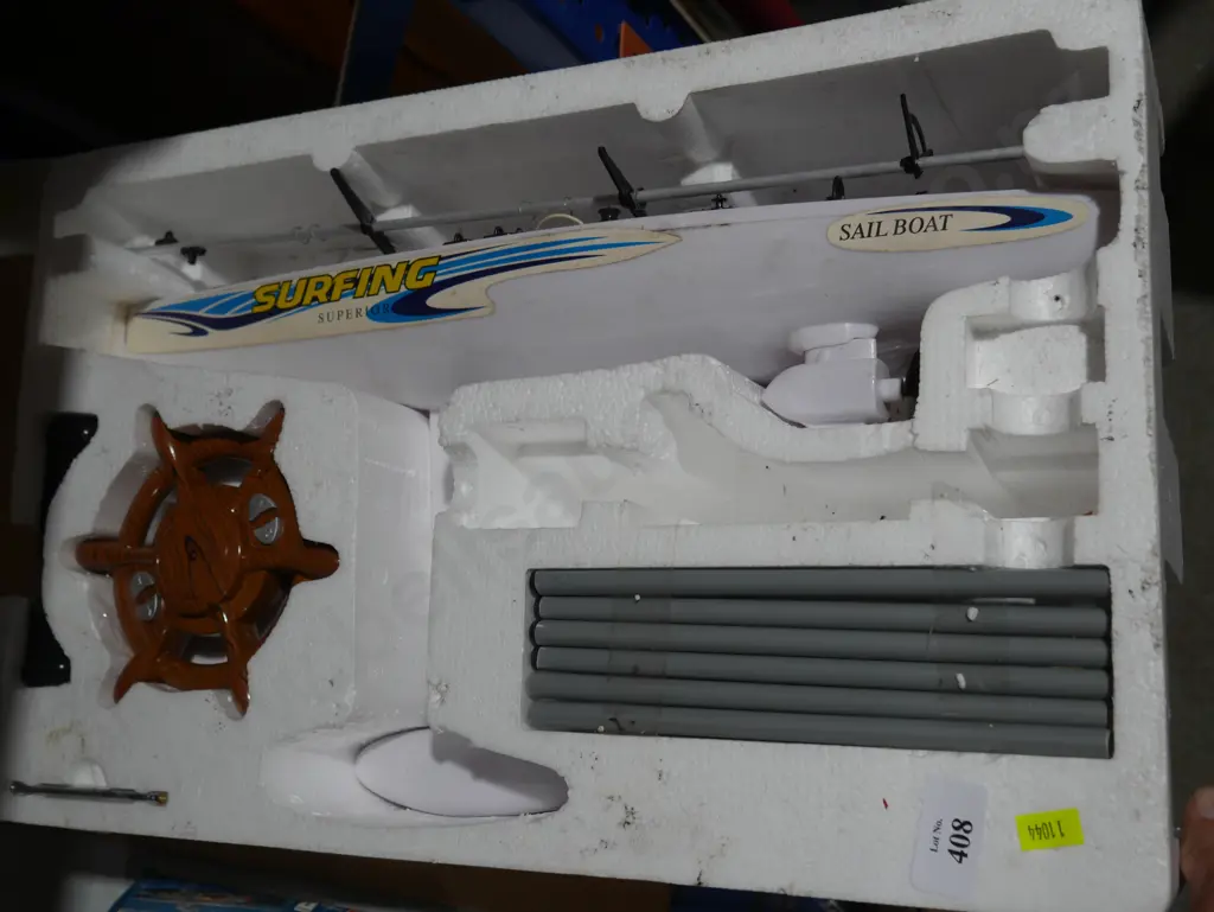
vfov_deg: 36.0
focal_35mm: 40
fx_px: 1403
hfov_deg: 46.8
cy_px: 456
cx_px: 607
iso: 200
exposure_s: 1/100
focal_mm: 20
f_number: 4.4
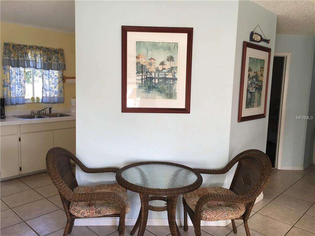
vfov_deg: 48.2
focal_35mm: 29
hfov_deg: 61.7
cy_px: 118
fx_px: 264
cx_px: 158
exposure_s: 1/30
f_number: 2.2
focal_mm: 4.15
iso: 25
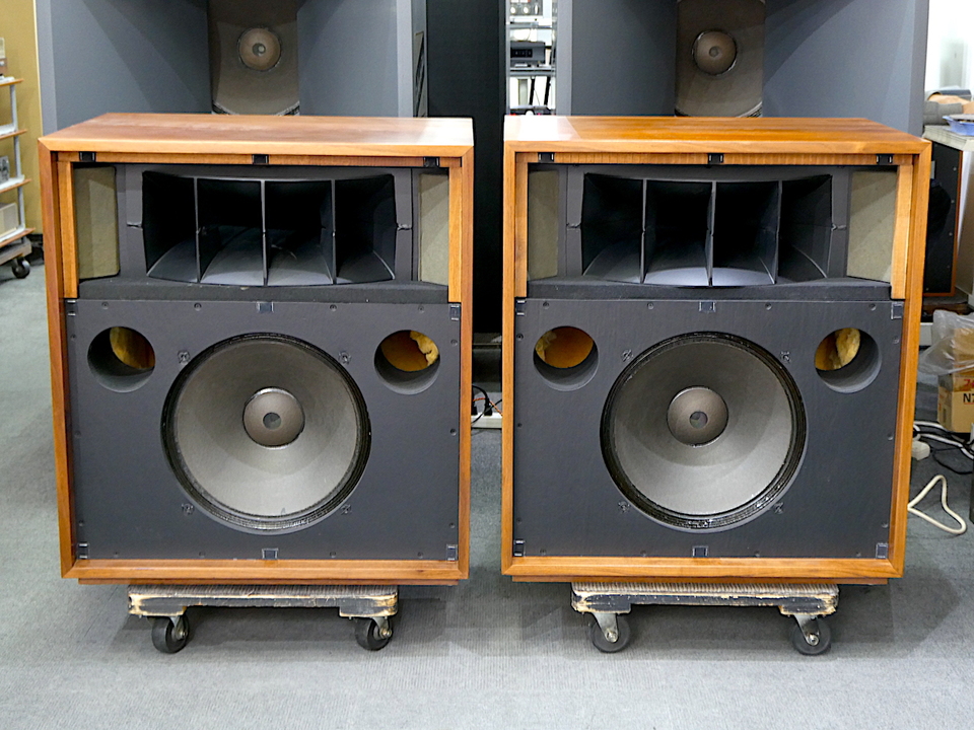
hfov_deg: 35.5
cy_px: 365
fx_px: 1519
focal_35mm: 54
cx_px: 487
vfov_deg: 27.0
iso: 200
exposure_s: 1/3.2
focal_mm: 9.6
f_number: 4.1
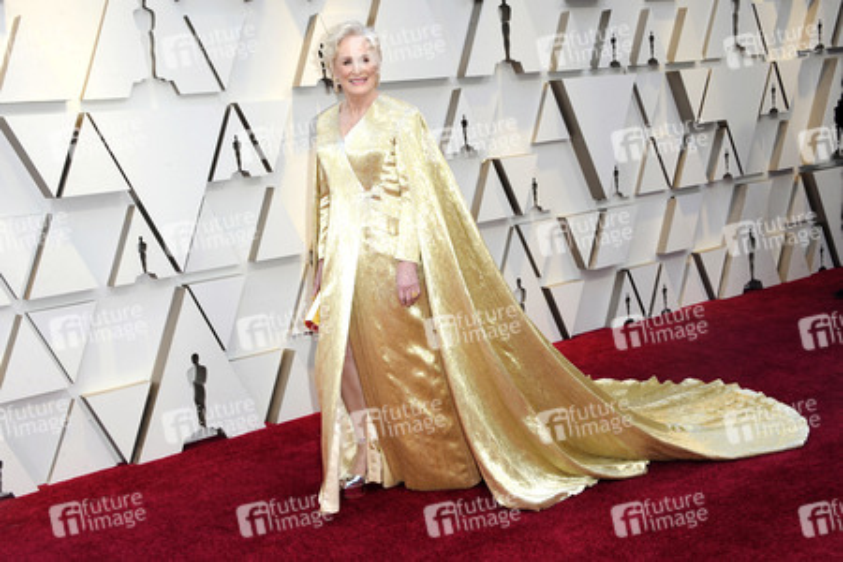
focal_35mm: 45
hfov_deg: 43.6
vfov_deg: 29.9
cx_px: 422
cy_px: 281
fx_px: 1054
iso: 800
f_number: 8
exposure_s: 1/250
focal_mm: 45
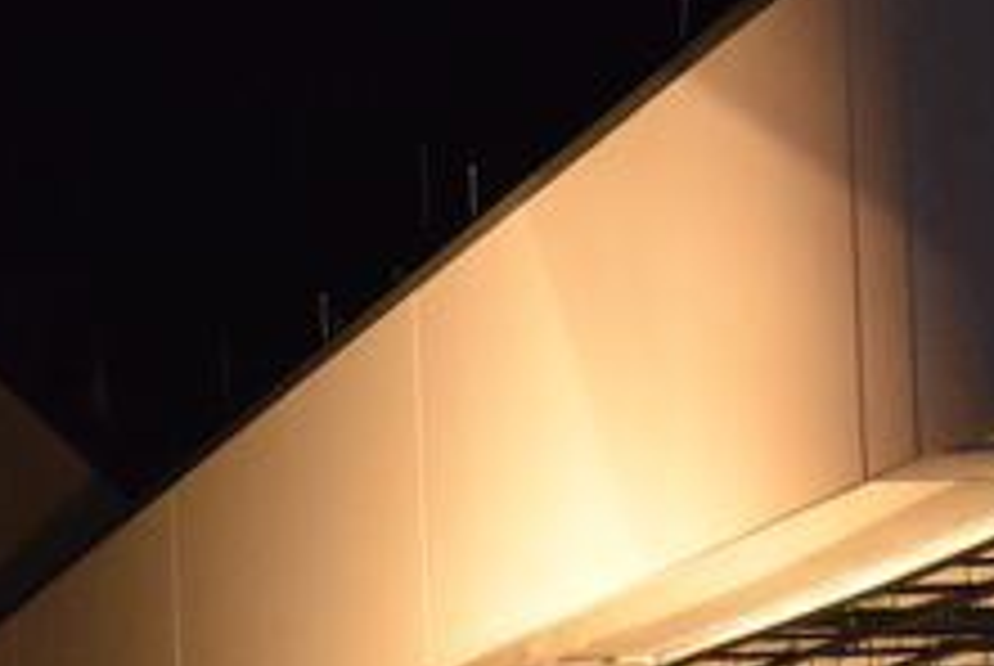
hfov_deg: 7.6
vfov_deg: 5.0
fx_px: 7492
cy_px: 1105
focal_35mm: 271
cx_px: 180
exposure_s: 1/60
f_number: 4.5
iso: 3200
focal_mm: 40
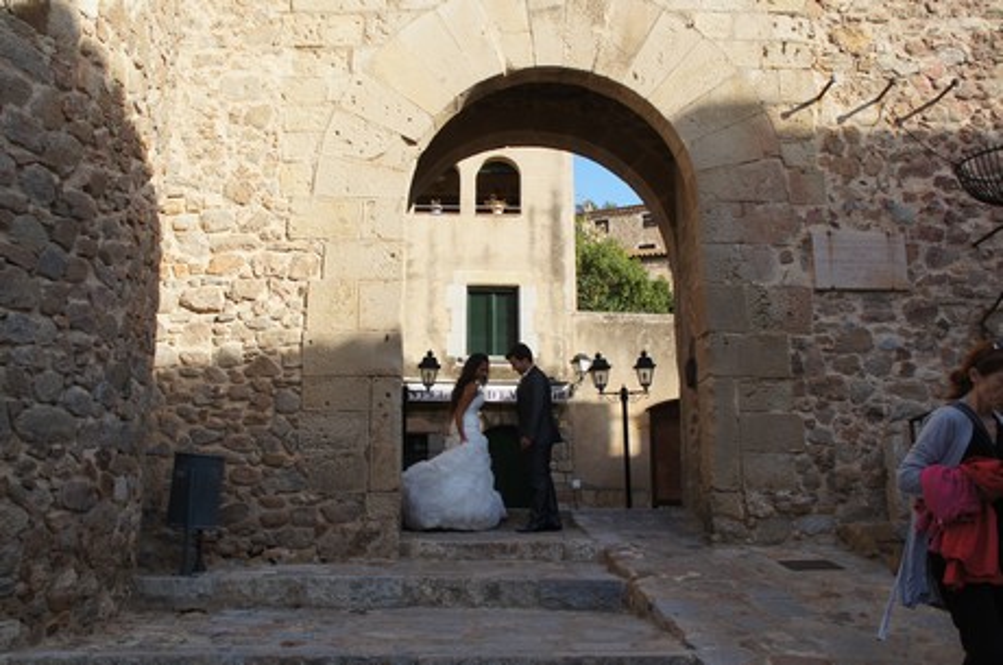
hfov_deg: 53.2
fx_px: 1001
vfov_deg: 36.7
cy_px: 332
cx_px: 502
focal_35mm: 36
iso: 100
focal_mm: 24
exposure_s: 1/200
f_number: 6.3
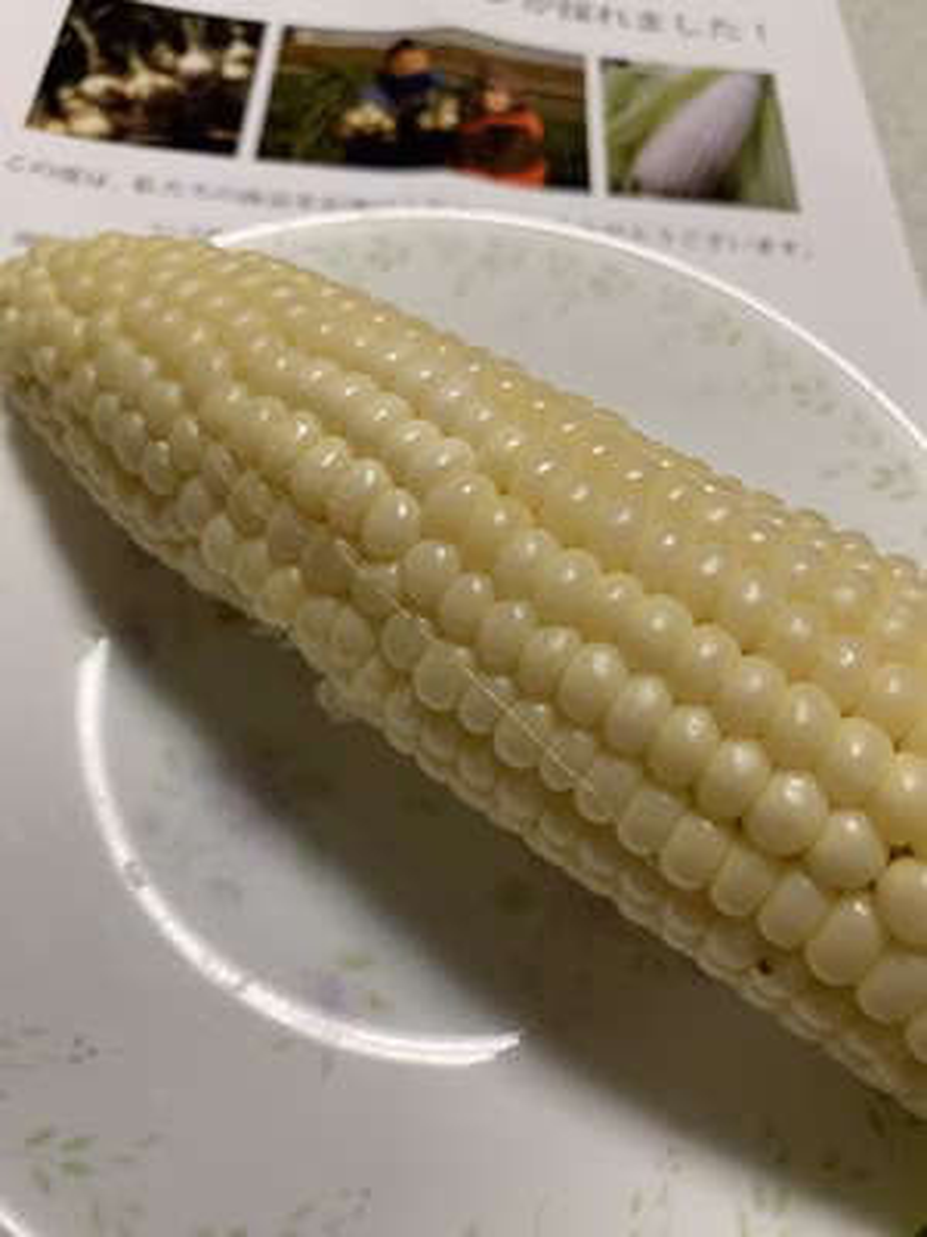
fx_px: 928
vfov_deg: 67.3
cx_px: 464
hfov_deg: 53.1
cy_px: 618
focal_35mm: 26
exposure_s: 1/60
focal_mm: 4.25
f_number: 1.8
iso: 160
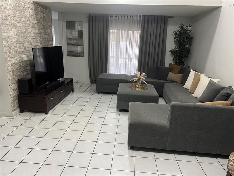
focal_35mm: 26
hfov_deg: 67.3
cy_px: 88
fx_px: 176
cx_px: 117
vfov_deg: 53.1
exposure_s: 1/60
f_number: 1.5
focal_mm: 5.7
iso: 125
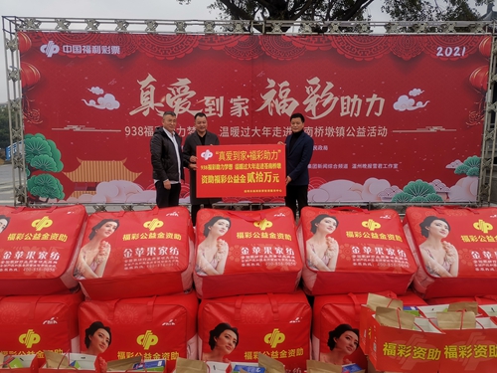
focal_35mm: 27
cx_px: 248
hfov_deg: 65.3
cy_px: 186
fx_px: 388
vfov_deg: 51.4
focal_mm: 4.75
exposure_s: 1/1120
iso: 50
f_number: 1.8
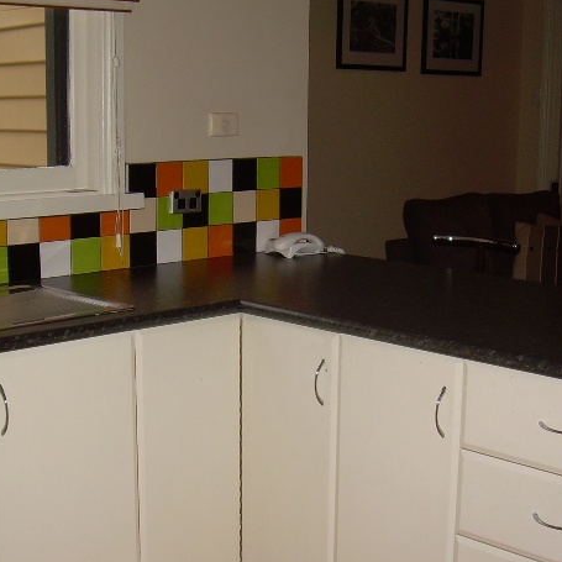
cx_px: 262
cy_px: 311
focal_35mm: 59
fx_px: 1084
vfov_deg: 29.1
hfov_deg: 29.1
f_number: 2.8
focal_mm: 6.3
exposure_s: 1/60
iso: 50
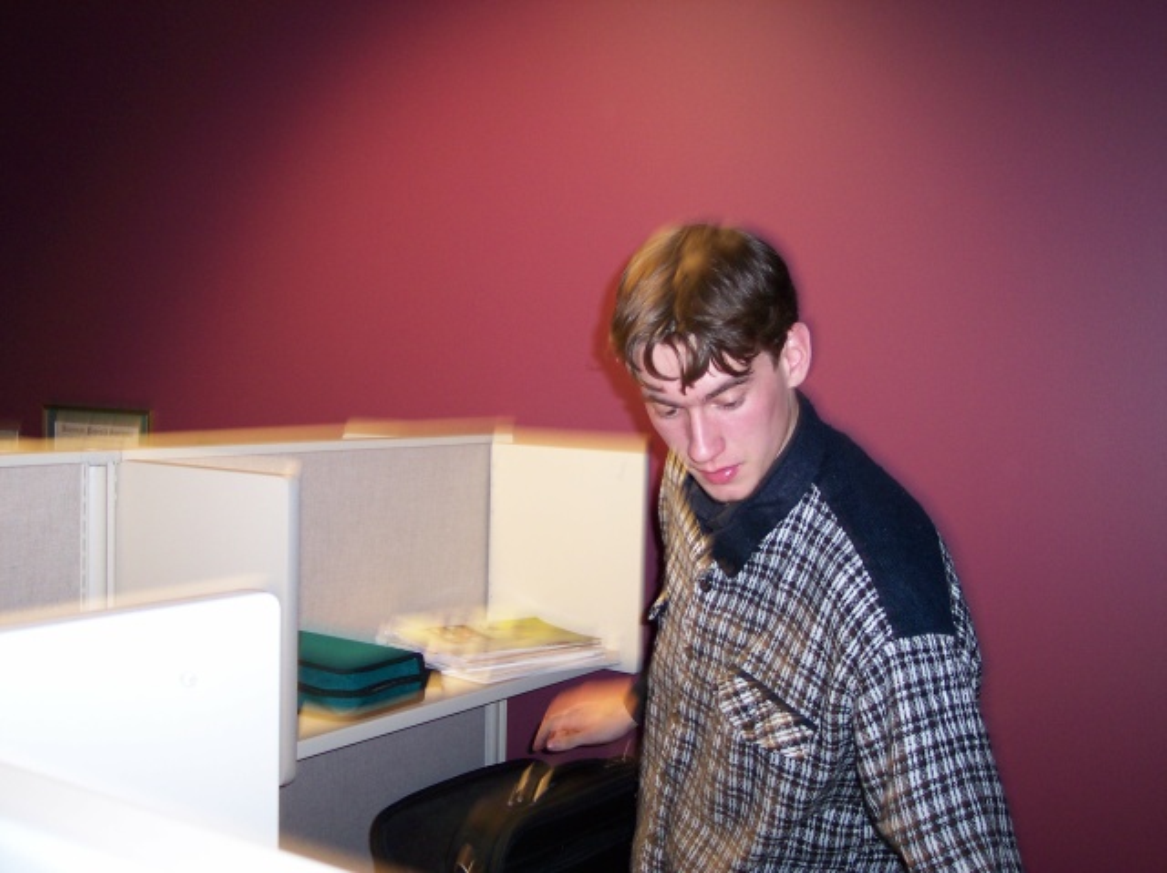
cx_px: 584
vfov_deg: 37.7
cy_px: 436
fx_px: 1280
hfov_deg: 49.0
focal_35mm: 38
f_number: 2.8
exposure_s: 1/30
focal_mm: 8
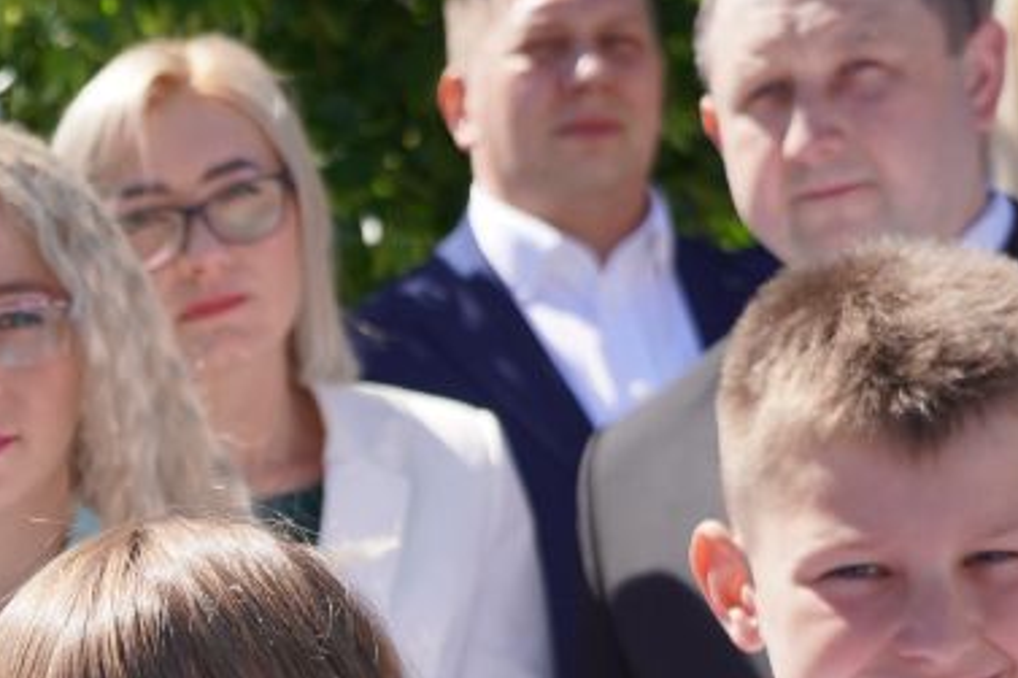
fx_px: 3703
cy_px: 901
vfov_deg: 10.2
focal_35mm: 131
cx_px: -392
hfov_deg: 14.8
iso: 100
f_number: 4.5
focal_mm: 38
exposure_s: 1/500
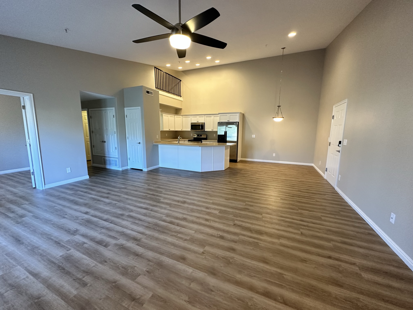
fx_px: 167
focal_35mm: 14
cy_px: 155
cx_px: 206
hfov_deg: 102.1
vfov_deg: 85.7
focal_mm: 2.22
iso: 200
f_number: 2.2
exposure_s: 1/60
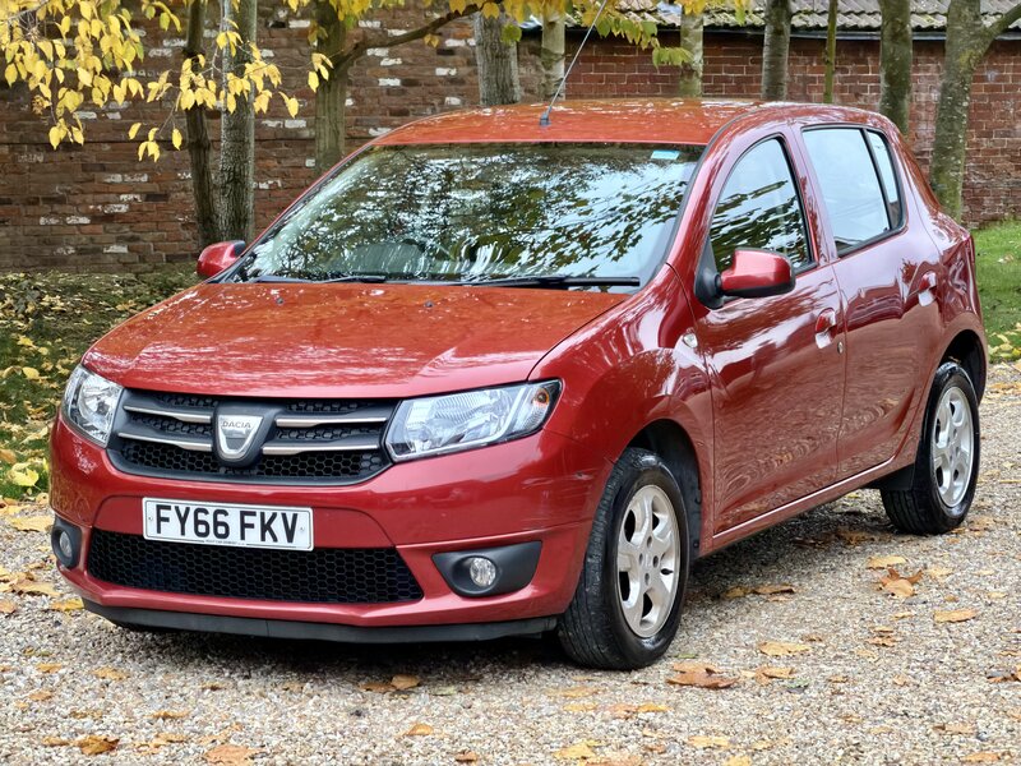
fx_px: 2950
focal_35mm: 100
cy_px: 383
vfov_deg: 14.8
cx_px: 510
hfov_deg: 19.6
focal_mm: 16.89
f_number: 2.8
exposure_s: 1/71
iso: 640
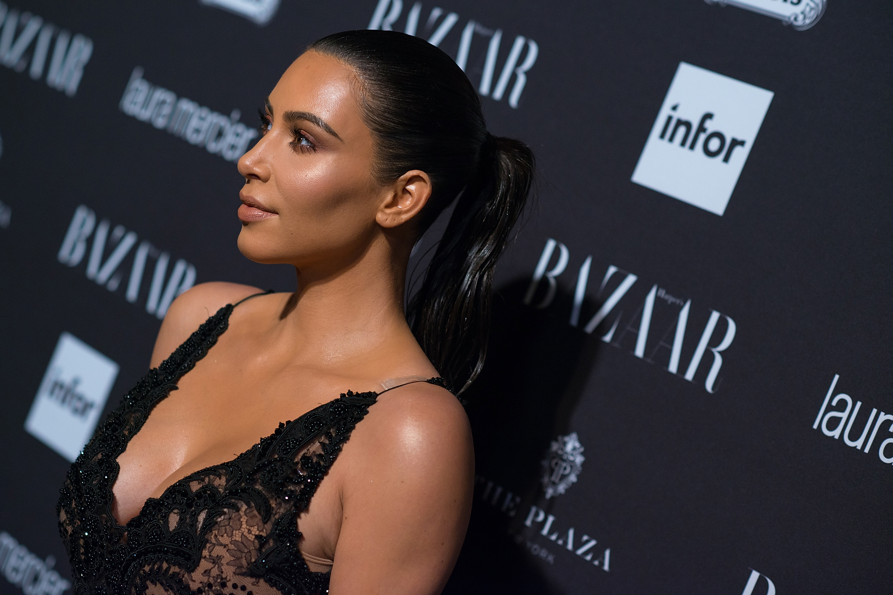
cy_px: 298
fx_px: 2108
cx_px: 446
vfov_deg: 16.1
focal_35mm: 85
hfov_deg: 23.9
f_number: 3.2
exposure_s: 1/400
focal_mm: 85
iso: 500
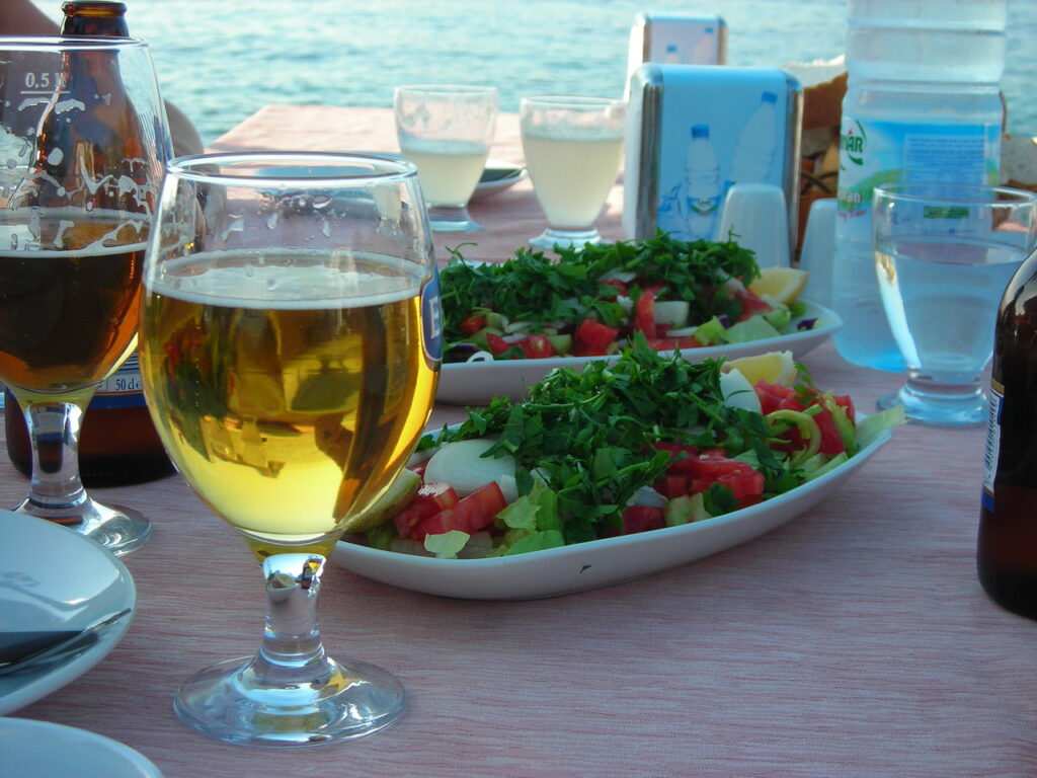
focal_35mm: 65
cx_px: 518
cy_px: 389
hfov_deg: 29.8
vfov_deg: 22.6
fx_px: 1947
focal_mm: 10.8
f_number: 3.9
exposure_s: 1/166
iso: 50
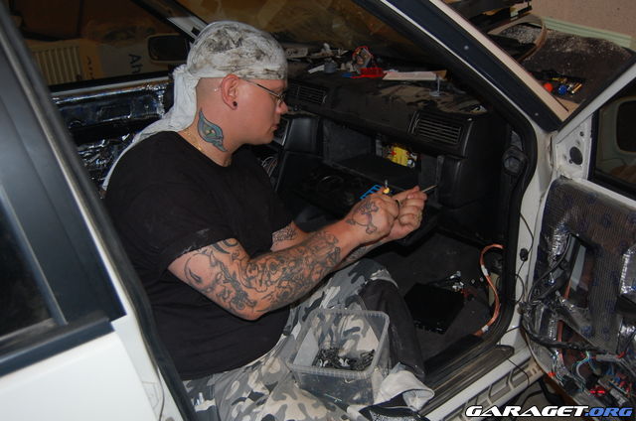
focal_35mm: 33
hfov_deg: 57.3
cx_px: 318
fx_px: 582
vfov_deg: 39.8
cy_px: 210
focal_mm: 22
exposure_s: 1/60
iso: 400
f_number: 3.8
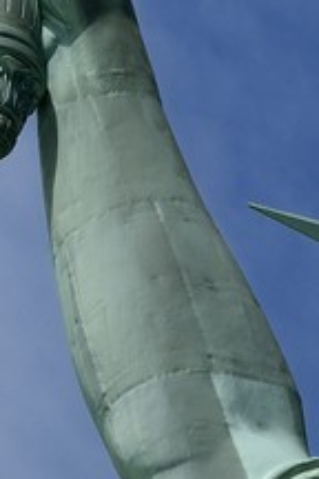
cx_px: 630
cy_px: 1095
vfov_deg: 2.5
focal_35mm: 815
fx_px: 10832
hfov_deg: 1.7
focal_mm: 110
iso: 200
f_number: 11
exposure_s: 1/400
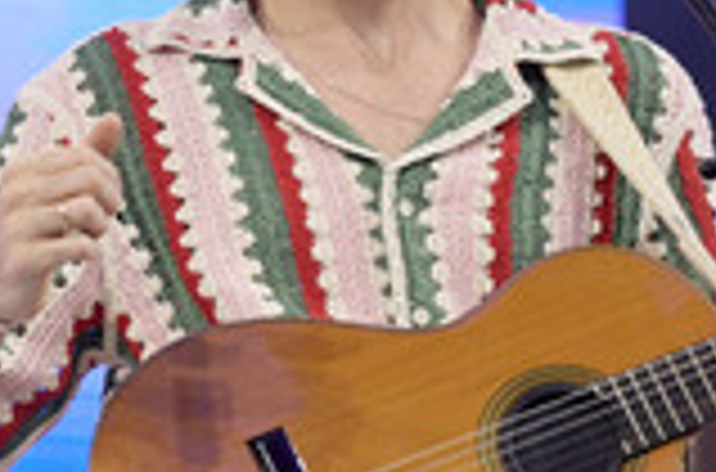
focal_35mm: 569
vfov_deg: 2.4
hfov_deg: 3.6
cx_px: 353
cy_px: 126
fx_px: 11283
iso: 4000
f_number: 6.3
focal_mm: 200
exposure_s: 1/1600
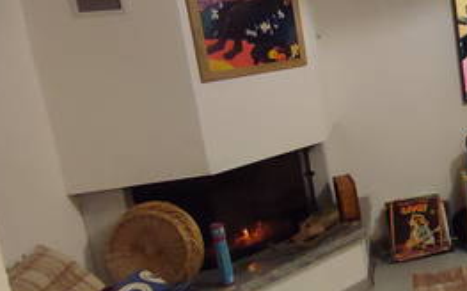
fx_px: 649
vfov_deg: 25.2
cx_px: 593
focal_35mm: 51
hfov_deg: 31.4
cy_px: 112
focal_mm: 1.65
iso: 385
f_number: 2.2
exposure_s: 1/33
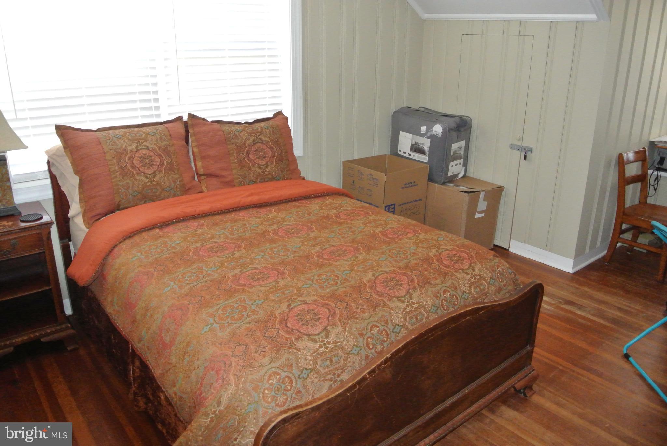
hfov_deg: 67.3
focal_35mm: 27
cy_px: 223
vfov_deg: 48.0
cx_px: 334
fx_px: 501
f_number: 3.5
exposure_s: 1/60
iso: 2000
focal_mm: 10
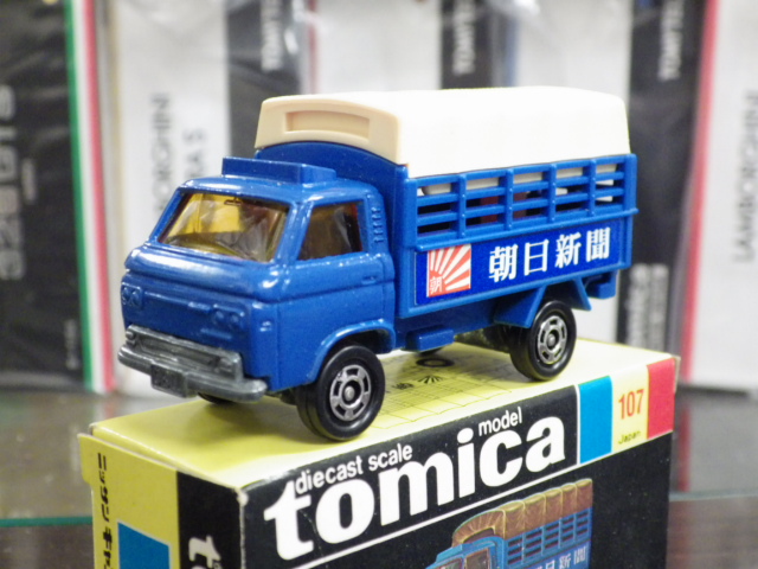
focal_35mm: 59
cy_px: 284
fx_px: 1292
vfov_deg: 24.8
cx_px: 379
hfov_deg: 32.7
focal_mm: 10.7
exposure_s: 1/25
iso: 1000
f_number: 4
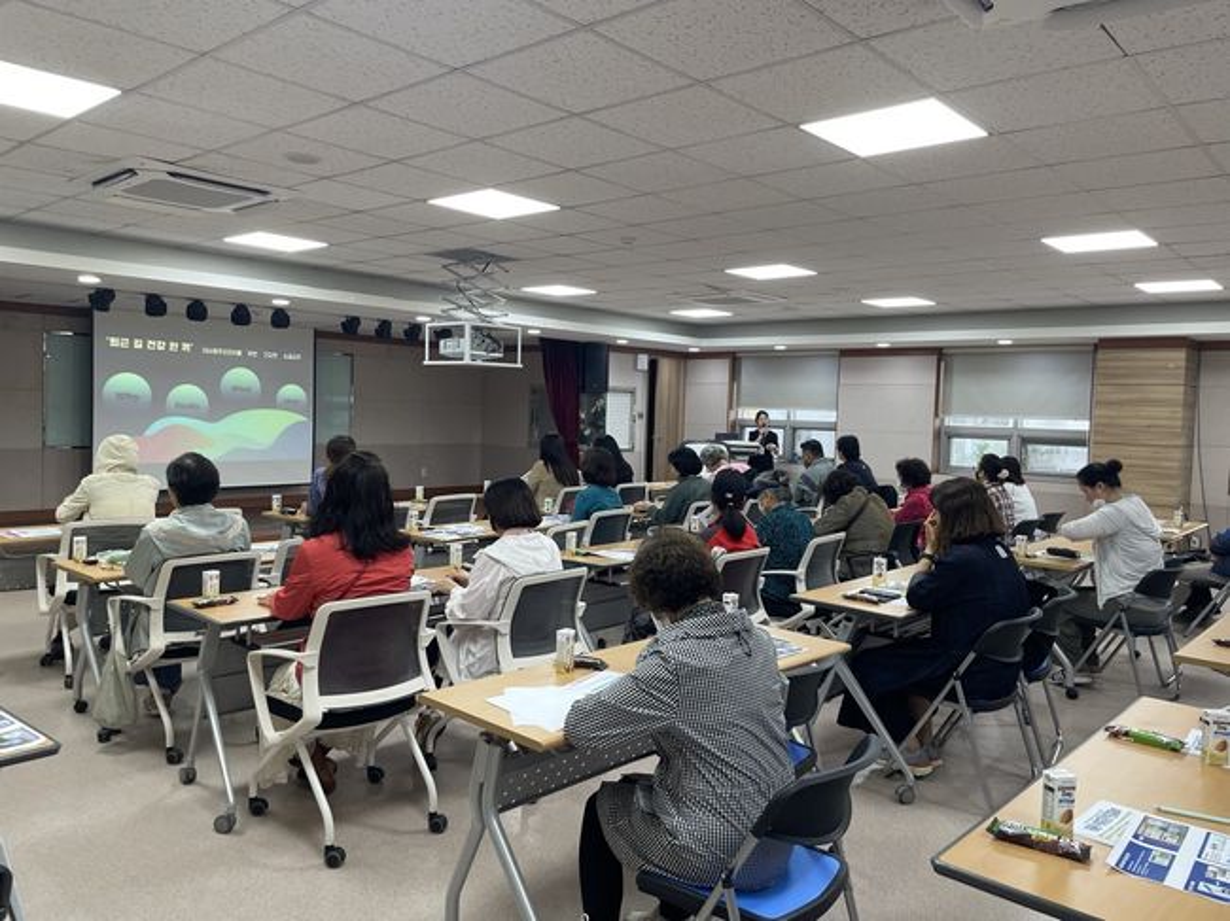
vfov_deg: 53.0
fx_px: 924
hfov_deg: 67.3
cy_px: 460
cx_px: 615
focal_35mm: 26
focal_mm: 4.2
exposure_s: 1/120
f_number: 1.6
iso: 125
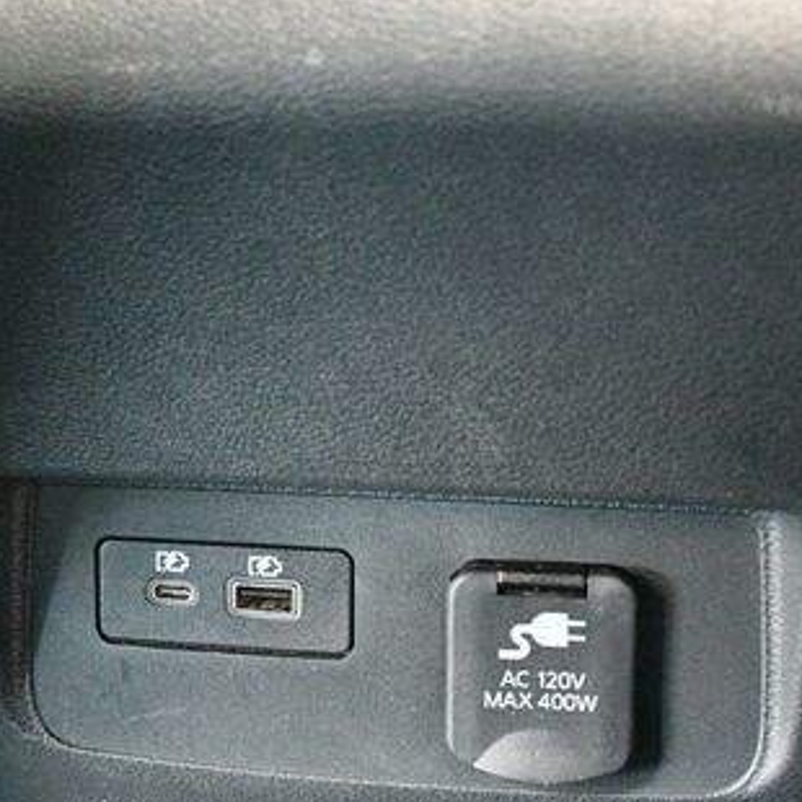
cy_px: 541
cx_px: 248
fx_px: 2071
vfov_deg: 21.8
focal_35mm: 79
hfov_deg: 21.8
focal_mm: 30
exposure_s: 1/13
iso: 12800
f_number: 4
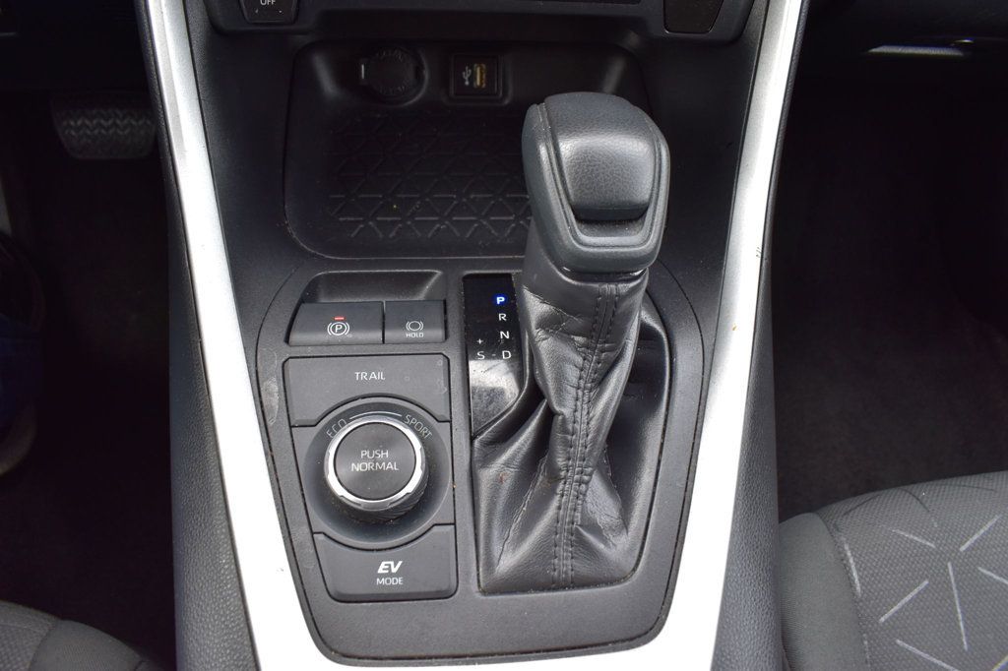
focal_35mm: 27
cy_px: 336
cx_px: 504
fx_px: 756
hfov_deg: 67.4
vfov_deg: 47.9
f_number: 7.1
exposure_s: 1/40
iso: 400
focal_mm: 18
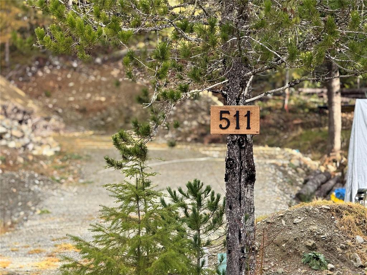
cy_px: 138
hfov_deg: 16.4
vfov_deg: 12.3
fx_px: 1272
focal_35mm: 120
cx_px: 184
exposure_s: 1/191
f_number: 2.8
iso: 50
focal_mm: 15.66
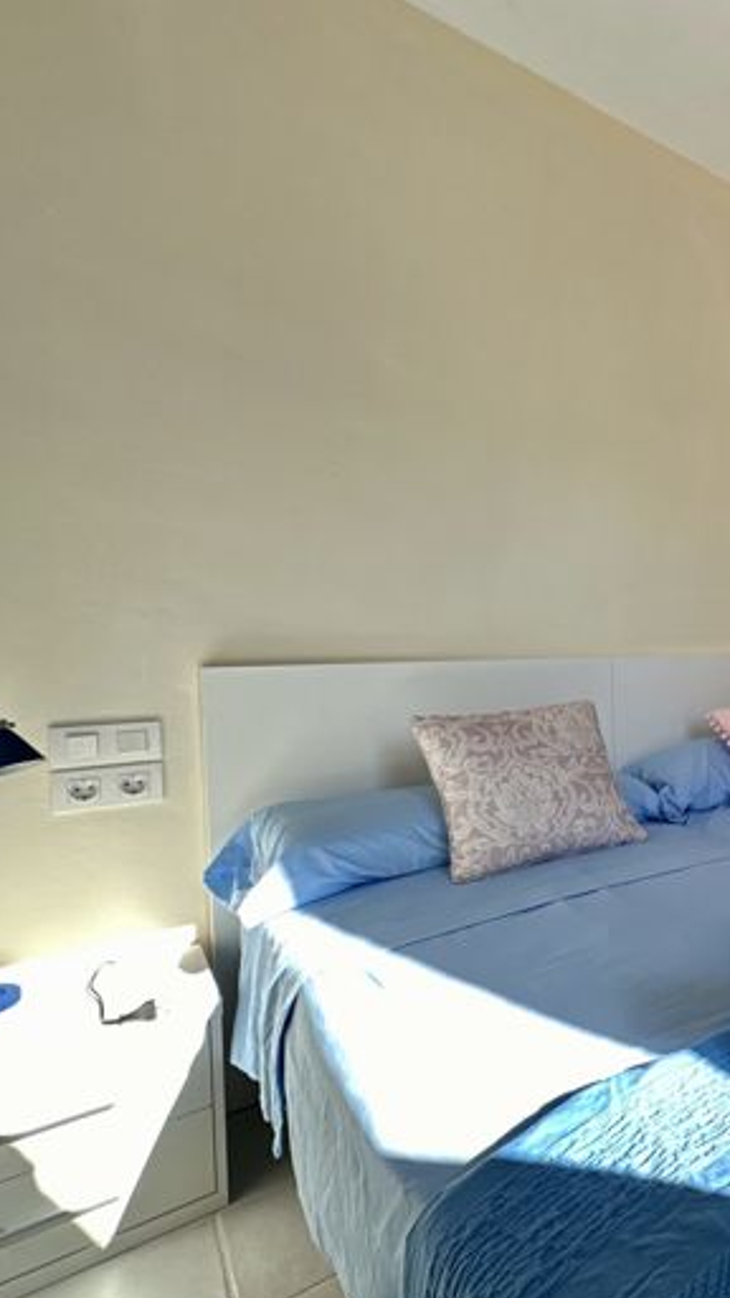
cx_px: 812
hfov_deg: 41.8
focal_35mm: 21
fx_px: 723
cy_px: 664
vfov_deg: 83.8
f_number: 2.2
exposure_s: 1/100
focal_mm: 2.22
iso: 32
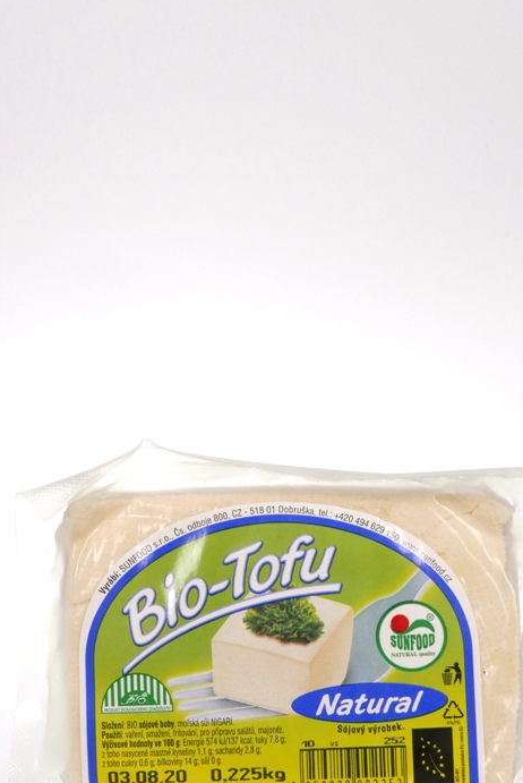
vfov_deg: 25.0
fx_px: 1761
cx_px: 282
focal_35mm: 81
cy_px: 446
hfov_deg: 16.9
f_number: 16
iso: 800
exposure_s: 1/60
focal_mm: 31.5
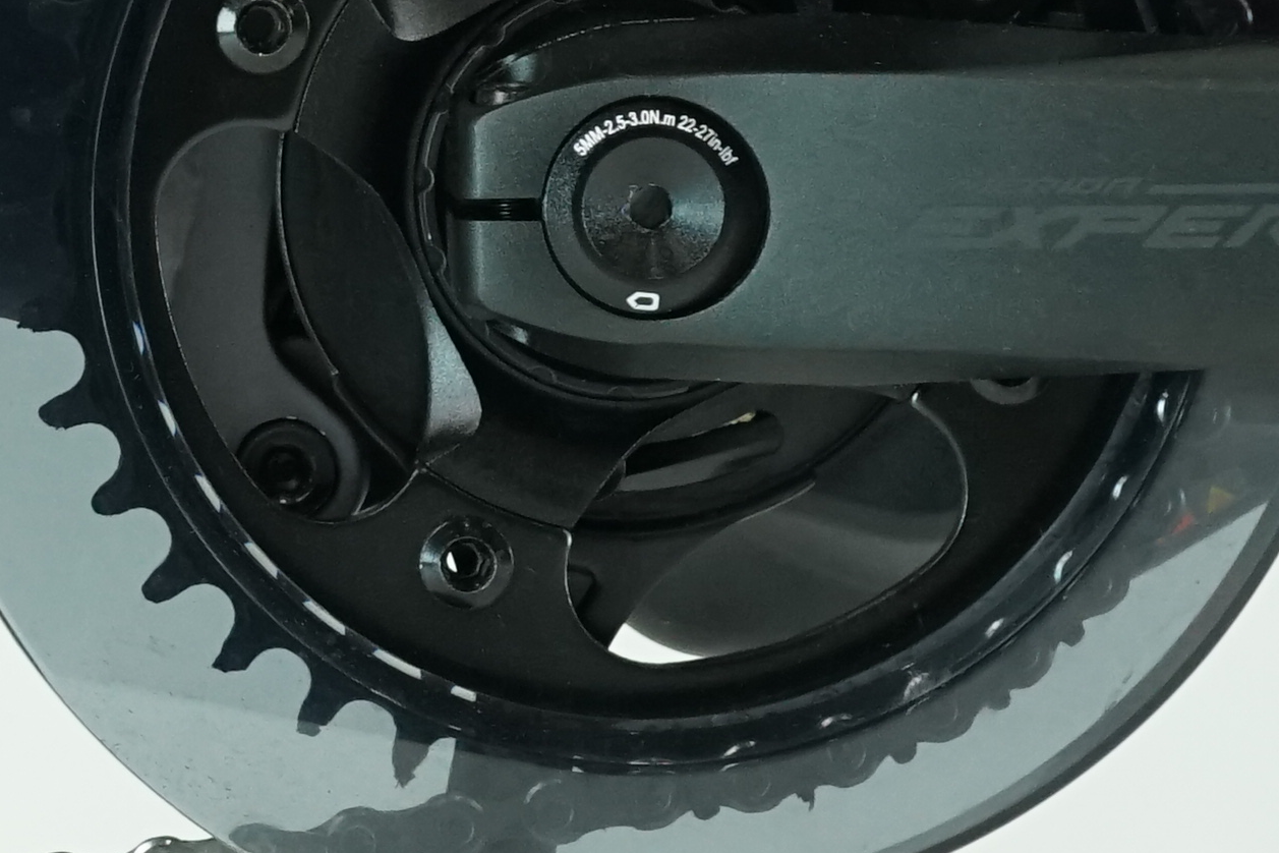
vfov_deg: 4.6
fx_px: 10515
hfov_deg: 6.8
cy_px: 173
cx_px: -798
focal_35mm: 296
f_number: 5.6
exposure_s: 1/200
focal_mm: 62
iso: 1600
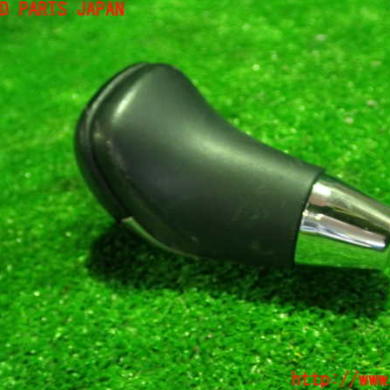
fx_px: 574
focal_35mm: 45
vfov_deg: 37.6
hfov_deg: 37.5
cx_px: 227
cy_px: 195
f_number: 2.7
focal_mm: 6.83
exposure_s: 1/13
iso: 800
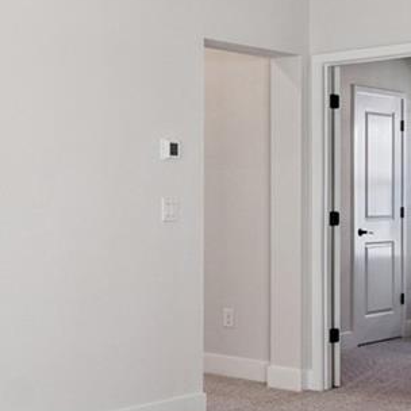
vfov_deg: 25.7
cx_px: -11
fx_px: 900
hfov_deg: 24.4
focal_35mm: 67
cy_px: 192
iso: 100
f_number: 7.1
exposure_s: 1/10
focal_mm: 10
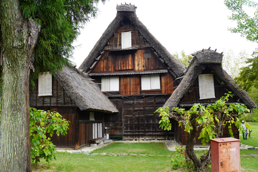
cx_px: 129
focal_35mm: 27
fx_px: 193
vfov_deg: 47.9
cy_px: 86
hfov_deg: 67.4
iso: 100
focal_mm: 18
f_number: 5.6
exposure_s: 1/100
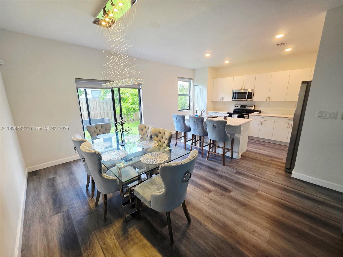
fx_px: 129
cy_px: 128
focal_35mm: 13
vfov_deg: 89.9
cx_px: 172
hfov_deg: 106.2
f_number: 1.9
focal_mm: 2.2
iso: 160
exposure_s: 1/120
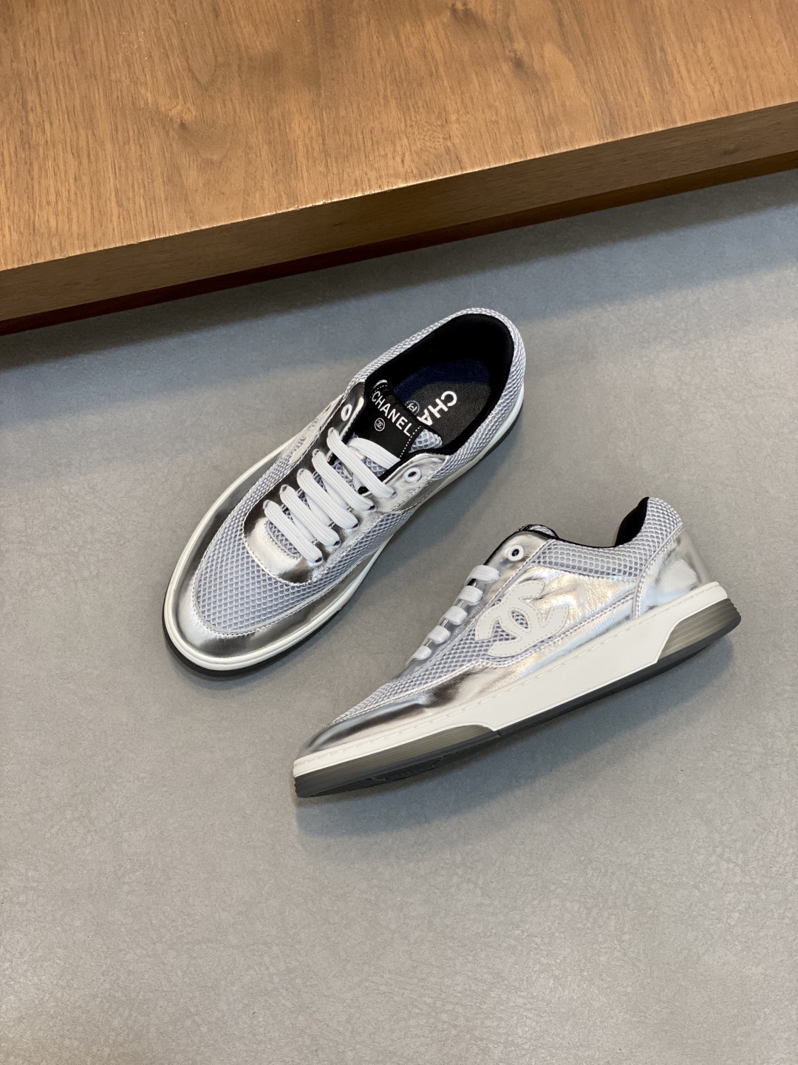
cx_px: 399
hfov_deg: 28.0
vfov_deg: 36.8
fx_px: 1598
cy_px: 532
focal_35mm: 52
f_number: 2
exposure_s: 1/100
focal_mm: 6
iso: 125
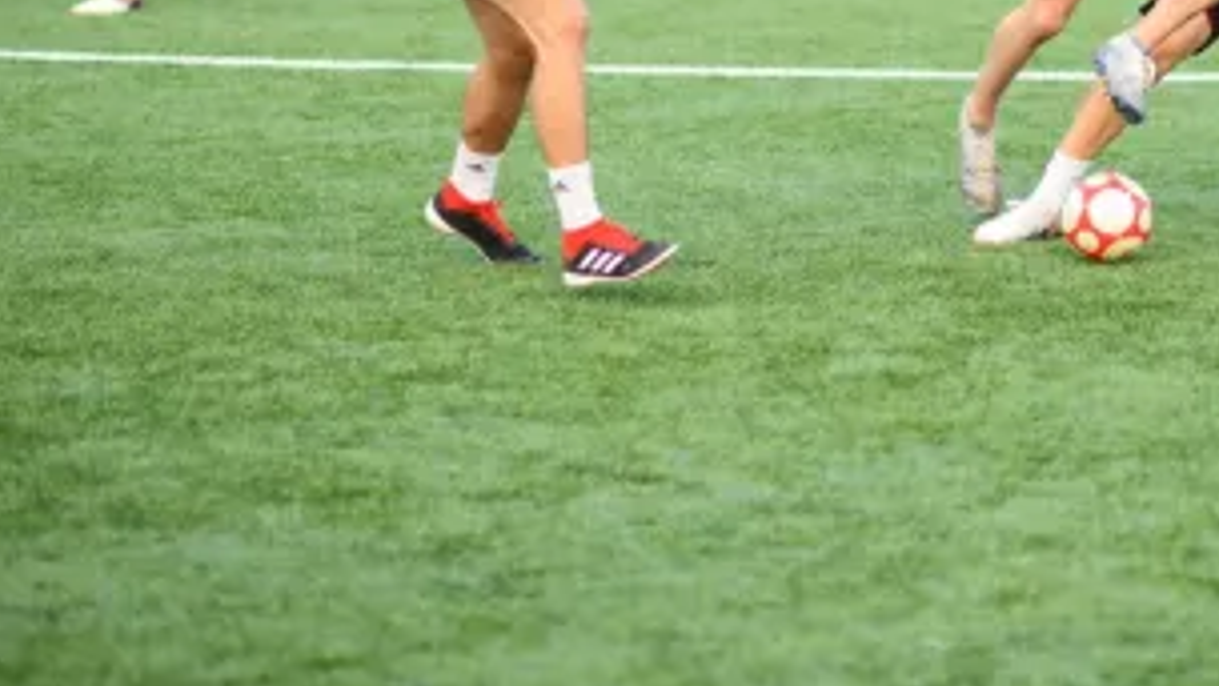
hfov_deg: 9.6
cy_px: -170
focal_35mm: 223
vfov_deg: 5.4
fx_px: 7208
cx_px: 1155
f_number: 2
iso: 400
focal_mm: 85
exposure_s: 1/1000
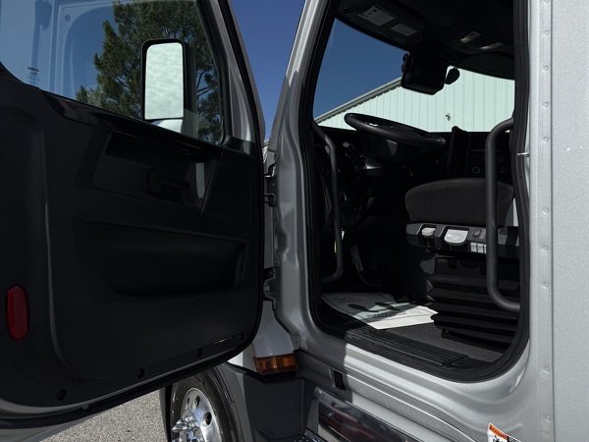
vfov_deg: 56.8
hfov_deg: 71.6
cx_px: 294
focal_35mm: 24
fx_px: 408
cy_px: 221
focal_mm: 6.76
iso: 80
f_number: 1.78
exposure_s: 1/11905
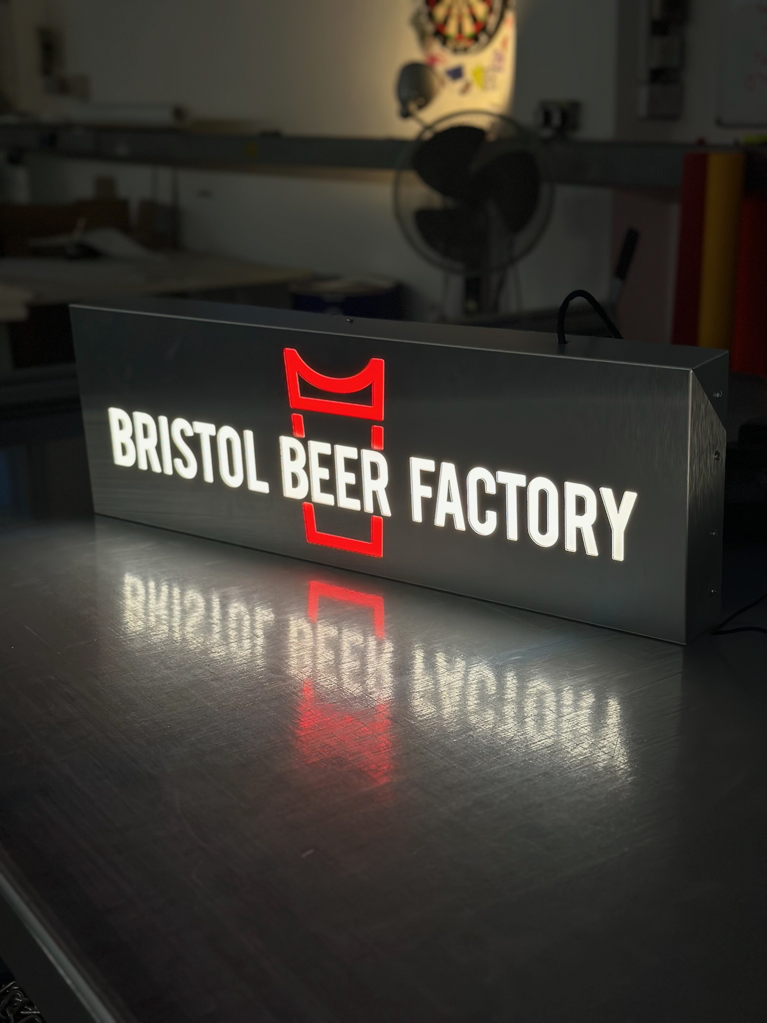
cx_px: 384
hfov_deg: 30.3
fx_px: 1418
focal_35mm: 48
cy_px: 512
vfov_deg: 39.7
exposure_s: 1/268
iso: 80
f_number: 1.78
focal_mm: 6.86
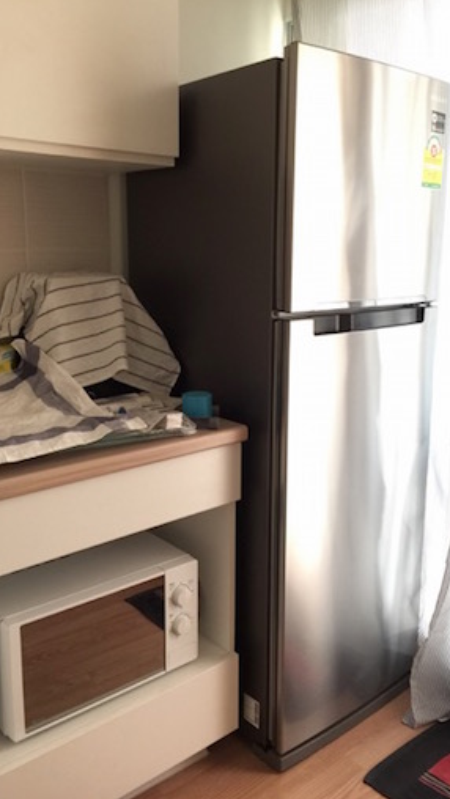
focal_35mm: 32
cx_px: 203
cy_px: 400
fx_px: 678
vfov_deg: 61.0
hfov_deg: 36.7
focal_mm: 4.15
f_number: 2.2
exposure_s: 1/4
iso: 80
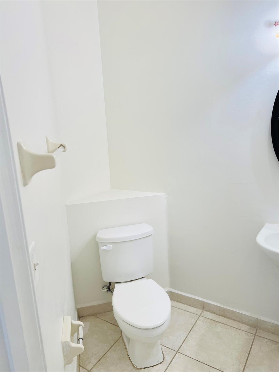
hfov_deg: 53.1
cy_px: 186
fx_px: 279
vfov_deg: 67.3
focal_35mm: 26
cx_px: 140
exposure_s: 1/120
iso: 64
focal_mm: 5.7
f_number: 1.5
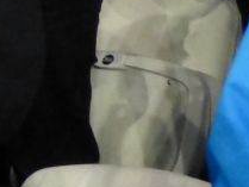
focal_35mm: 172
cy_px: -111
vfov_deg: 8.4
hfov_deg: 9.4
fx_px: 1238
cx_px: -459
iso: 1000
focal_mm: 5.4
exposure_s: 1/15
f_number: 3.6
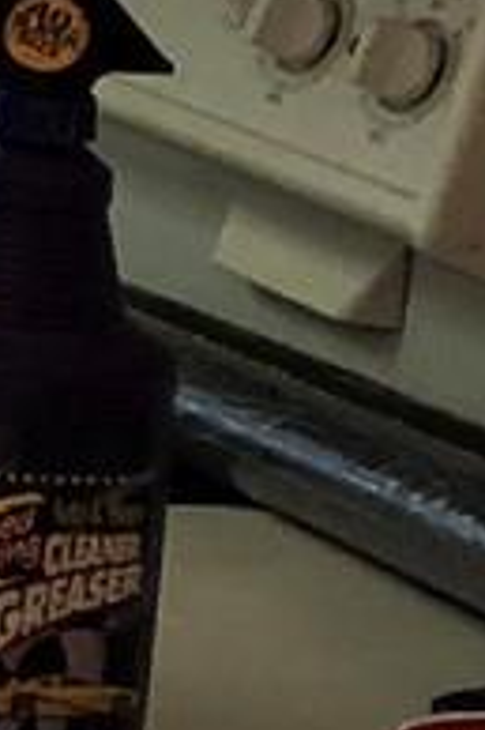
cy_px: -297
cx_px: -2275
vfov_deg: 8.4
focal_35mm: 240
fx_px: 4858
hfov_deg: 4.5
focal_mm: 3.99
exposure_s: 1/30
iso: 25
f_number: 1.8
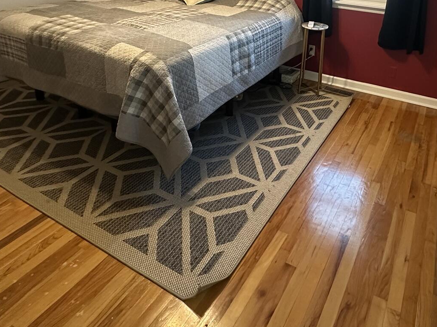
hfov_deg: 62.3
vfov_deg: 45.9
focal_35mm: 28
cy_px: 45
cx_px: 282
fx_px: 353
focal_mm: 2.22
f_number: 2.2
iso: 400
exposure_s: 1/60
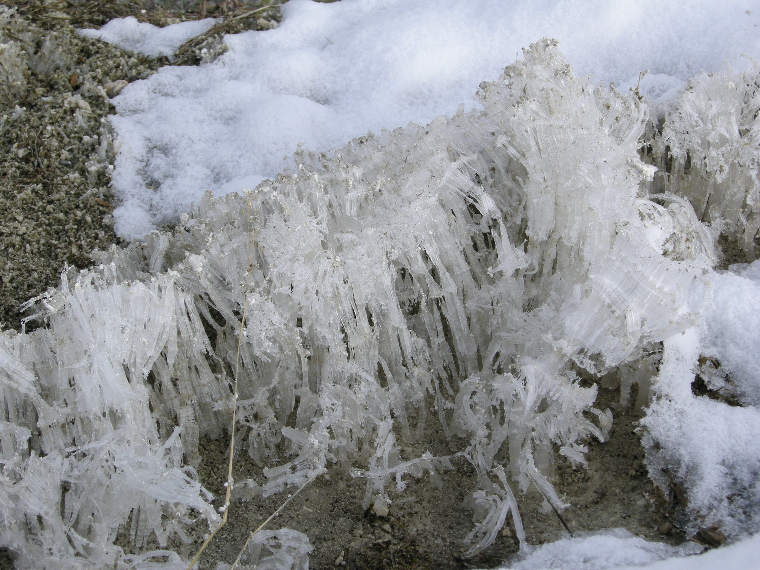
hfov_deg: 26.0
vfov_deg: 19.6
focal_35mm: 75
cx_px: 380
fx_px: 1647
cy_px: 285
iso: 64
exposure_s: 1/251
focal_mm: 15.7
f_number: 6.1
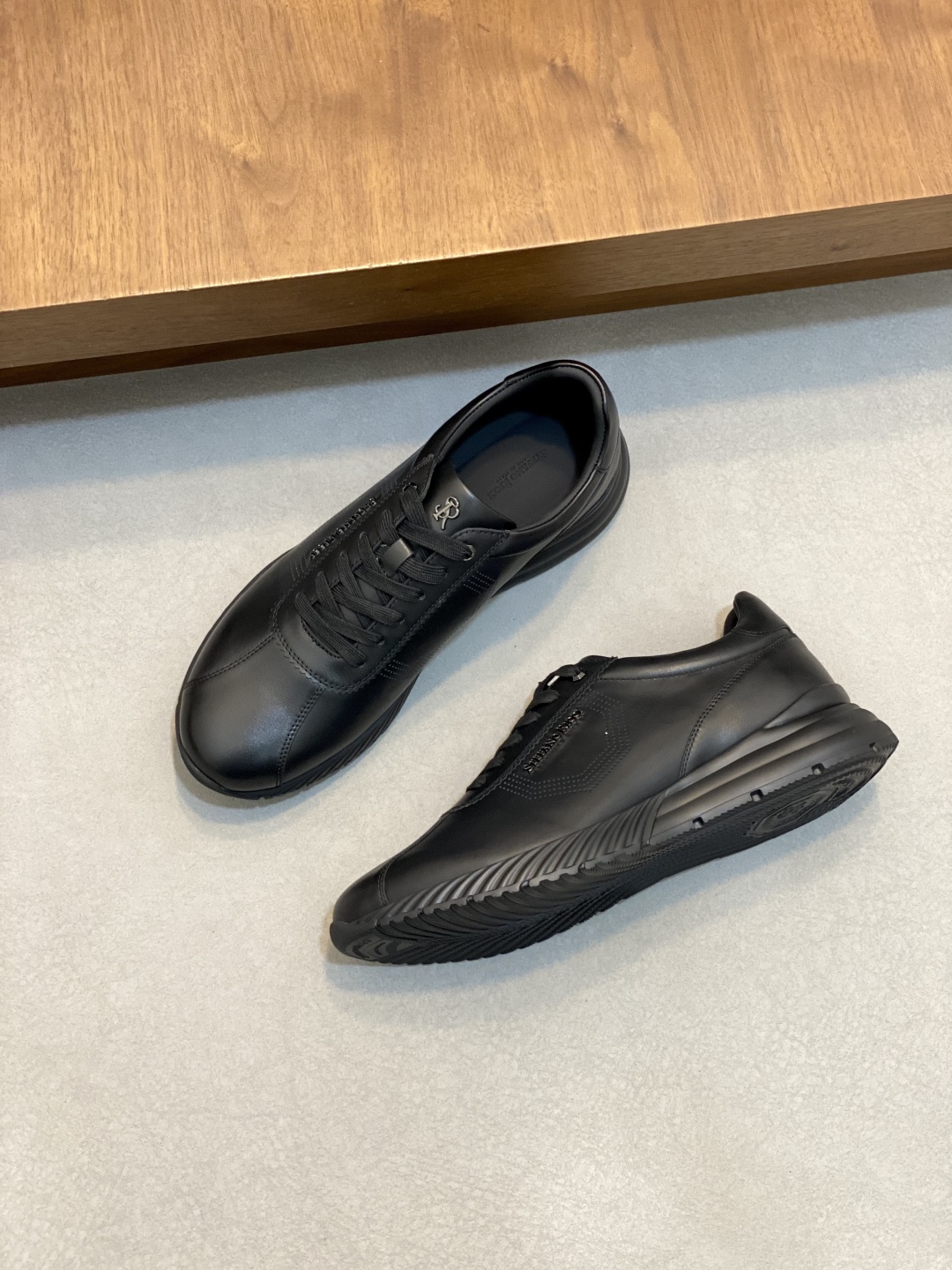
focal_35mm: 52
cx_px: 476
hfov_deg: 28.0
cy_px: 635
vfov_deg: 36.8
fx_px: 1907
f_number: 2
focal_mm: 6
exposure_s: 1/50
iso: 125
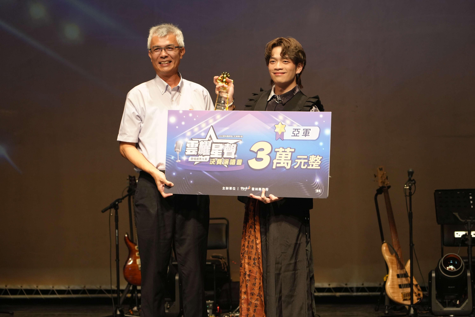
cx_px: 238
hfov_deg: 19.5
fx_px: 1385
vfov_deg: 13.0
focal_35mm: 105
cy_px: 158
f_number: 4
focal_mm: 105
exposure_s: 1/160
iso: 2000
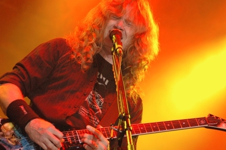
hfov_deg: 11.8
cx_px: 109
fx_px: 1090
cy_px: 73
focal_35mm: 174
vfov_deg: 7.9
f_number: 4.2
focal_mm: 100
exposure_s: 1/250
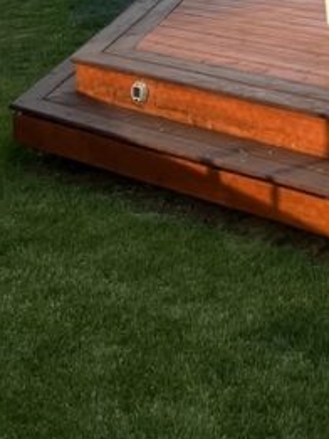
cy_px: -298
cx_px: 614
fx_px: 1292
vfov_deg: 16.7
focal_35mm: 102
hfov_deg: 13.0
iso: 50
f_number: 1.5
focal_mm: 5.7
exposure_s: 1/1901
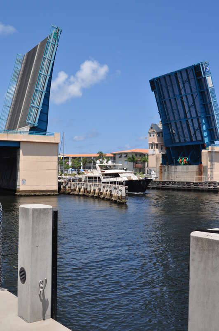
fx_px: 357
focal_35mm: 39
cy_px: 166
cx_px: 110
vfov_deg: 49.6
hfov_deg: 34.1
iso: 320
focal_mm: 26
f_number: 11
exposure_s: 1/500
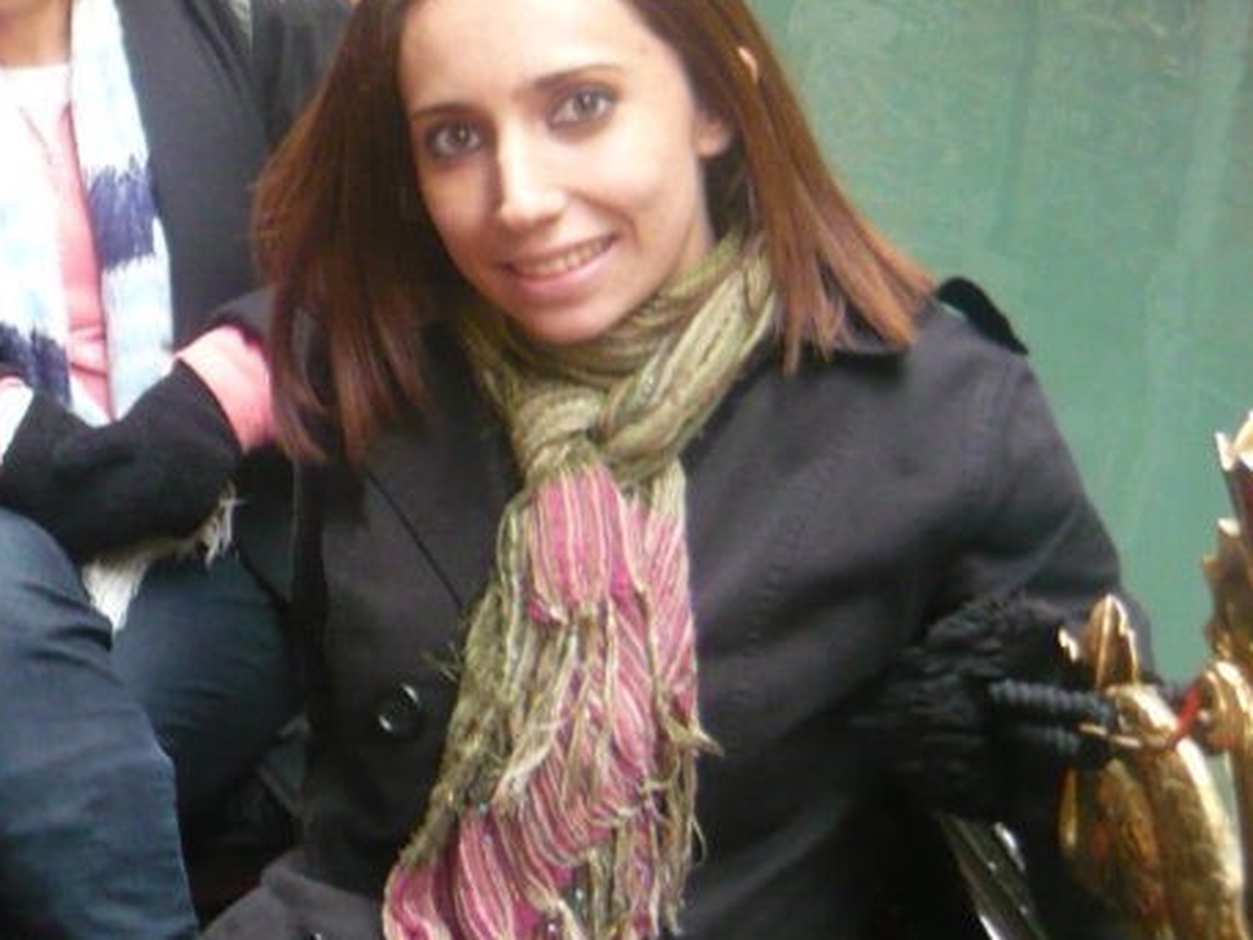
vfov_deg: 18.9
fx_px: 2824
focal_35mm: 78
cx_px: -167
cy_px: 375
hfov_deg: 23.3
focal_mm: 5.5
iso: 320
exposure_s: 1/30
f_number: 2.8
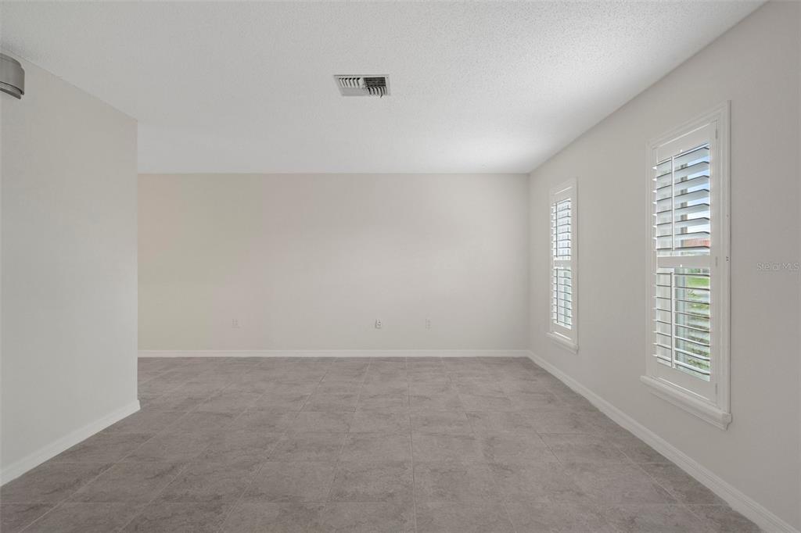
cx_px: 400
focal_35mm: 19
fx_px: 423
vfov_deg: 64.5
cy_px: 266
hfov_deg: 86.9
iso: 400
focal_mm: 19
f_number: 8
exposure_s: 1/5
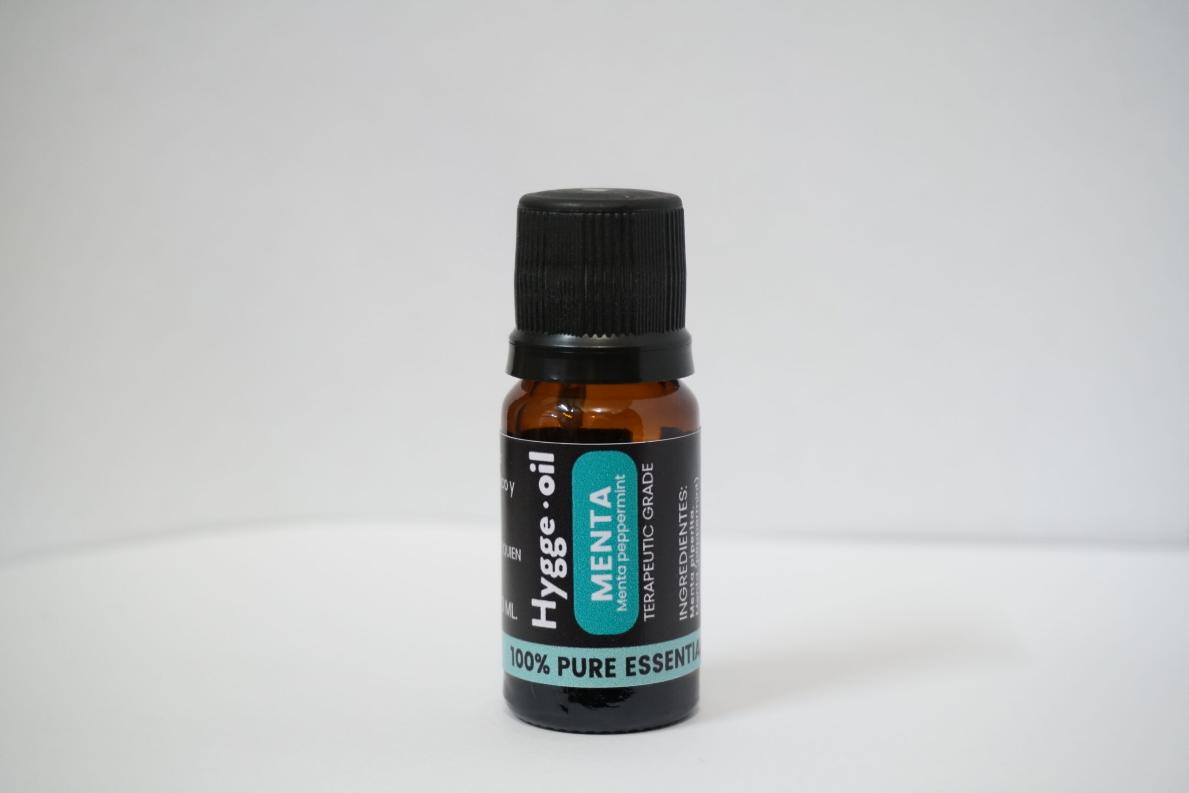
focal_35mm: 66
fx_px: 2180
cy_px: 396
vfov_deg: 20.6
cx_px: 594
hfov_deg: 30.5
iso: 3200
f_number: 5.6
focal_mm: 44
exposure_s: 1/80
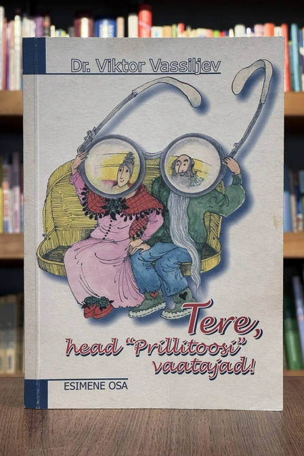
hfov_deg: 16.9
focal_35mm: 81
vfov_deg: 25.1
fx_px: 1025
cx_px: 152
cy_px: 227
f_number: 2.8
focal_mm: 9
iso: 200
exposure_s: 1/99
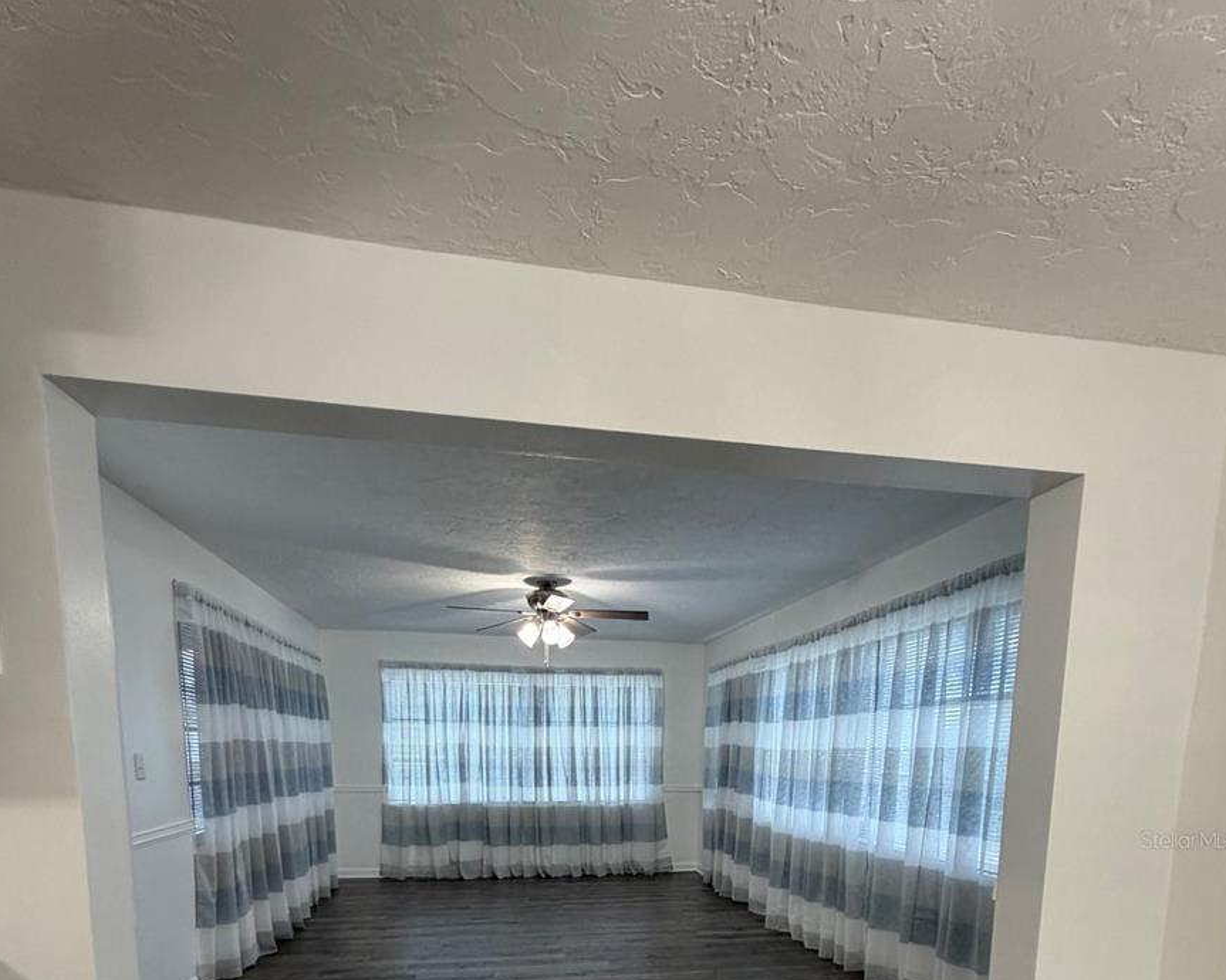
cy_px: 839
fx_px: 689
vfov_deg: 62.1
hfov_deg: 83.3
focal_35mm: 19
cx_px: 602
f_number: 2.2
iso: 250
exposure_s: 1/60
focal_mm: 2.22
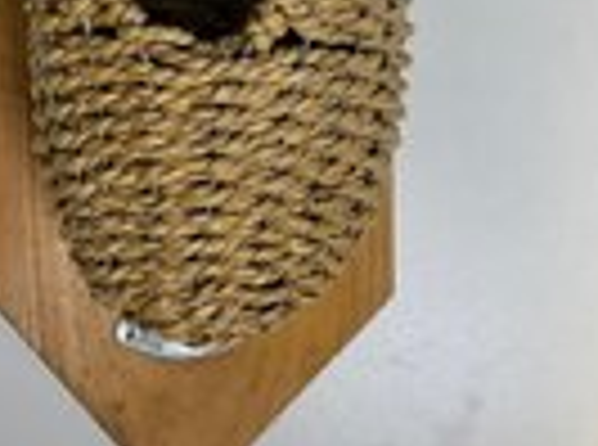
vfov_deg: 19.1
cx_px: 214
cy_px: 20
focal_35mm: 75
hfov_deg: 26.0
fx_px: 1292
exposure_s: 1/120
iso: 50
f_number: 1.8
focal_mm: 3
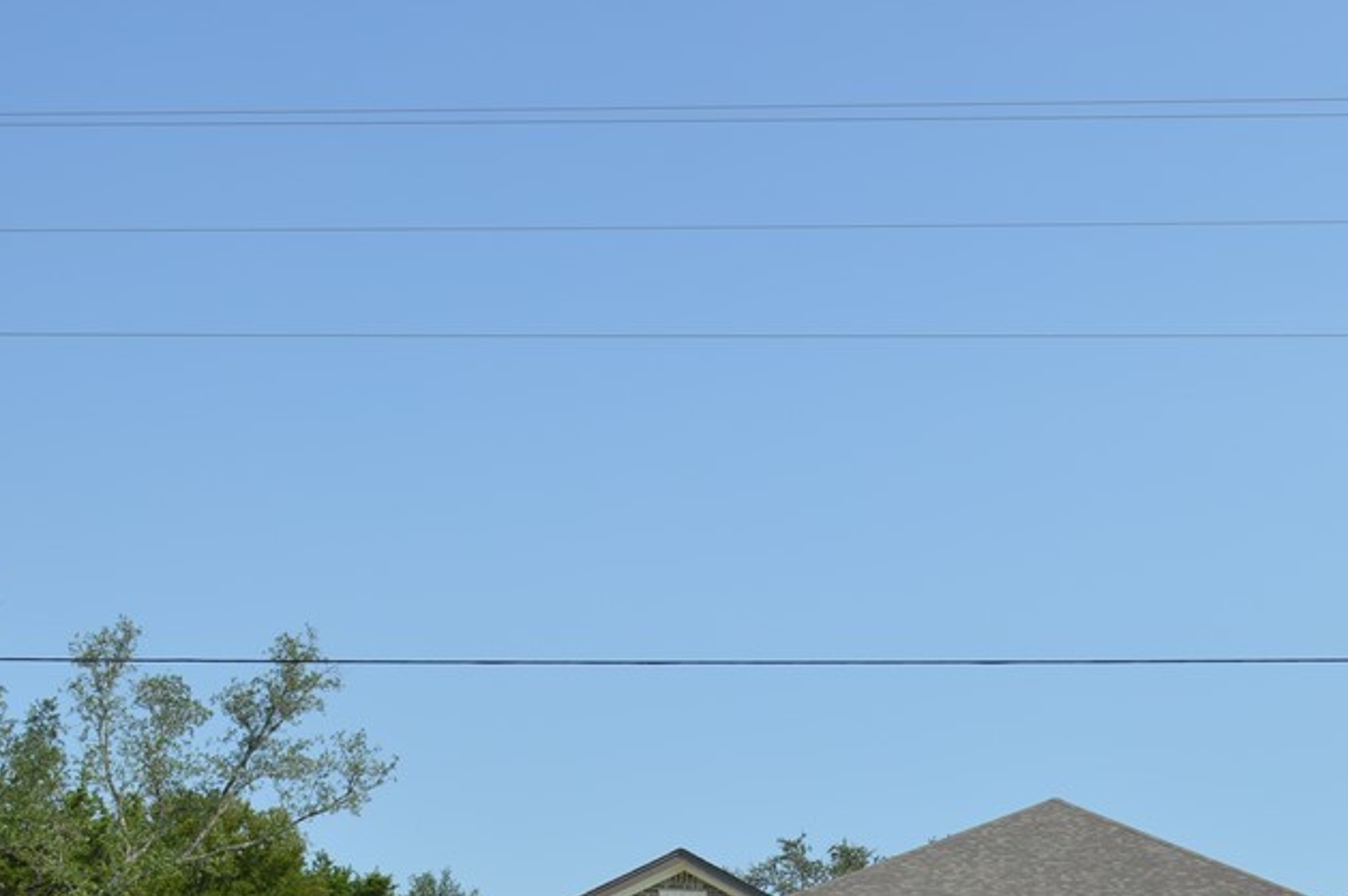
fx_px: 2132
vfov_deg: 23.6
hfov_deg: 34.7
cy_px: 613
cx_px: 903
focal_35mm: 57
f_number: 8
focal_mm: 22
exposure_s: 1/320
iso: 100
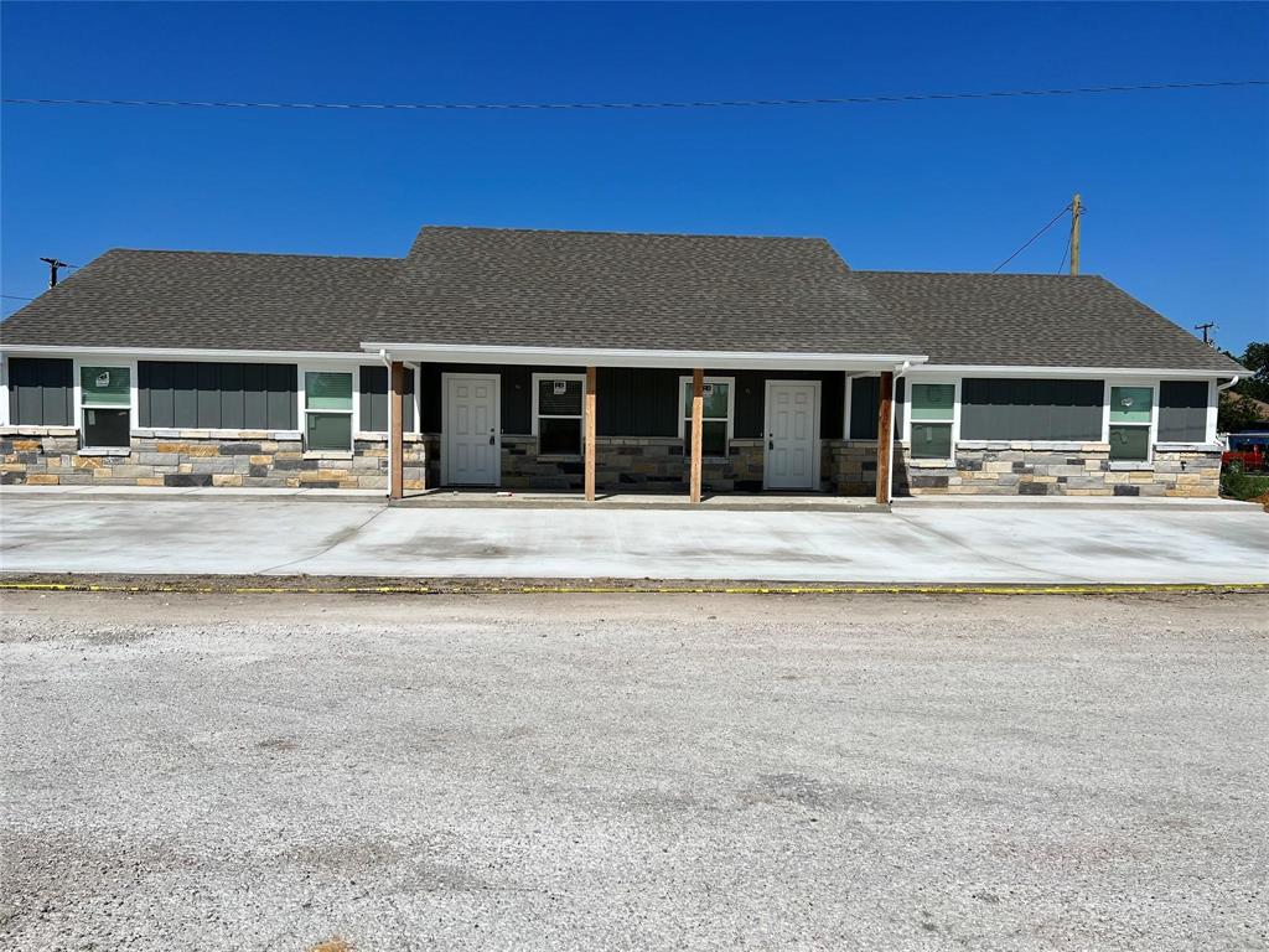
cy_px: 476
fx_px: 953
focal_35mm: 26
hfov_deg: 67.3
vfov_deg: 53.1
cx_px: 634
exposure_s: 1/9434
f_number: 1.5
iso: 50
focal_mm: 5.7
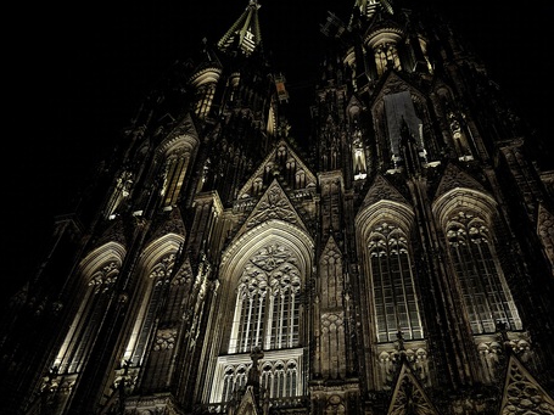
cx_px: 275
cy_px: 296
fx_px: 496
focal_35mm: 31
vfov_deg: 44.3
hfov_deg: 58.4
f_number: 1.8
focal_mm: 5.4
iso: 1000
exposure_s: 1/25.1
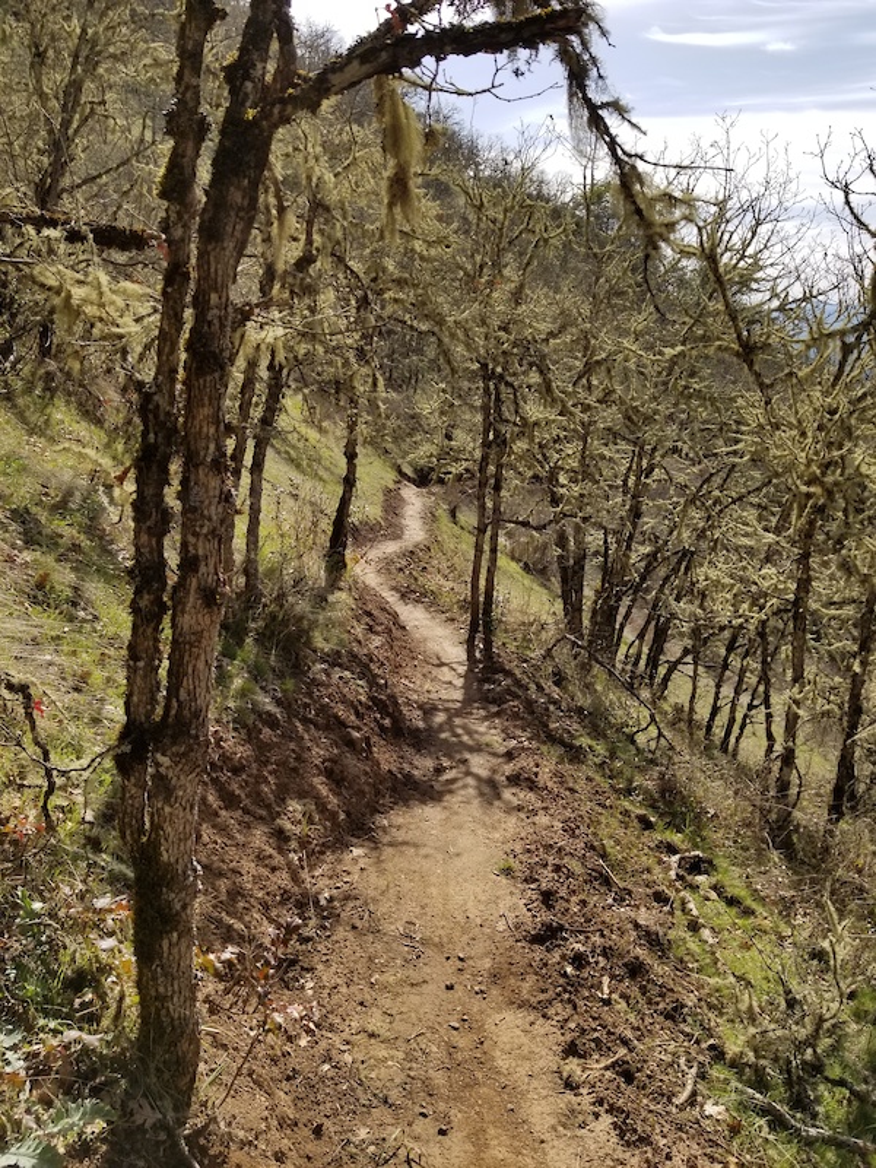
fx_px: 877
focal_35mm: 26
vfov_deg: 67.3
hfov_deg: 53.1
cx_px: 438
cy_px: 584
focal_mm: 4.25
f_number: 1.7
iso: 50
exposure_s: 1/3165
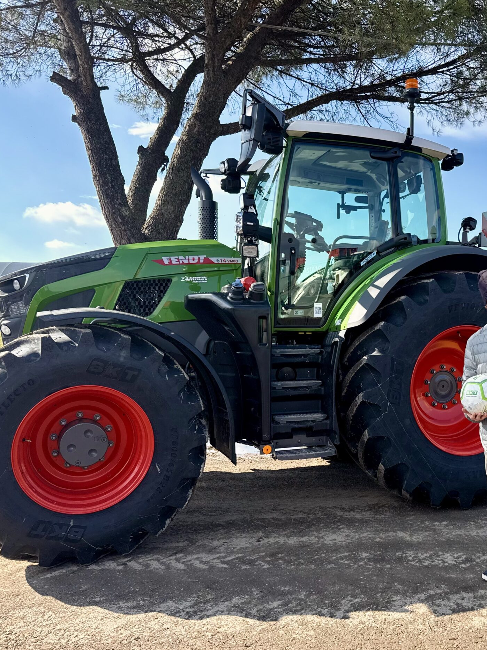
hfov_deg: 41.1
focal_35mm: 33
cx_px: 390
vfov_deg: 55.4
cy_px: 330
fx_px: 619
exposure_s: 1/2611
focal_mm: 6.76
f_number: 1.78
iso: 80
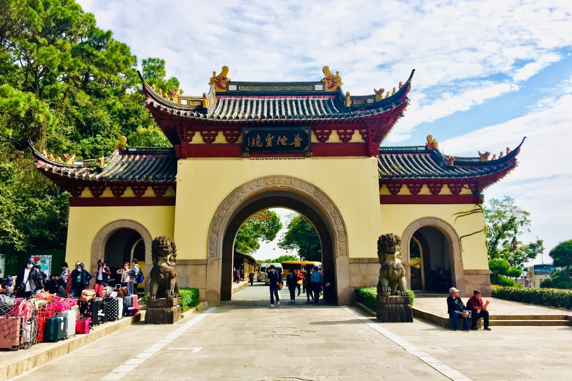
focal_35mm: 31
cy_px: 214
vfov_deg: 42.2
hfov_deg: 60.3
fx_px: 492
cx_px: 283
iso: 32
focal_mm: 4.15
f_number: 2.2
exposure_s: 1/3597
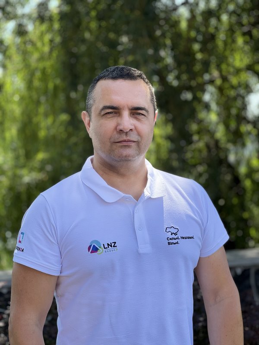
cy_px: 172
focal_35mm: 77
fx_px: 768
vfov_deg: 25.3
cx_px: 130
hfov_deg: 19.1
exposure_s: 1/121
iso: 25
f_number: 2.8
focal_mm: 9
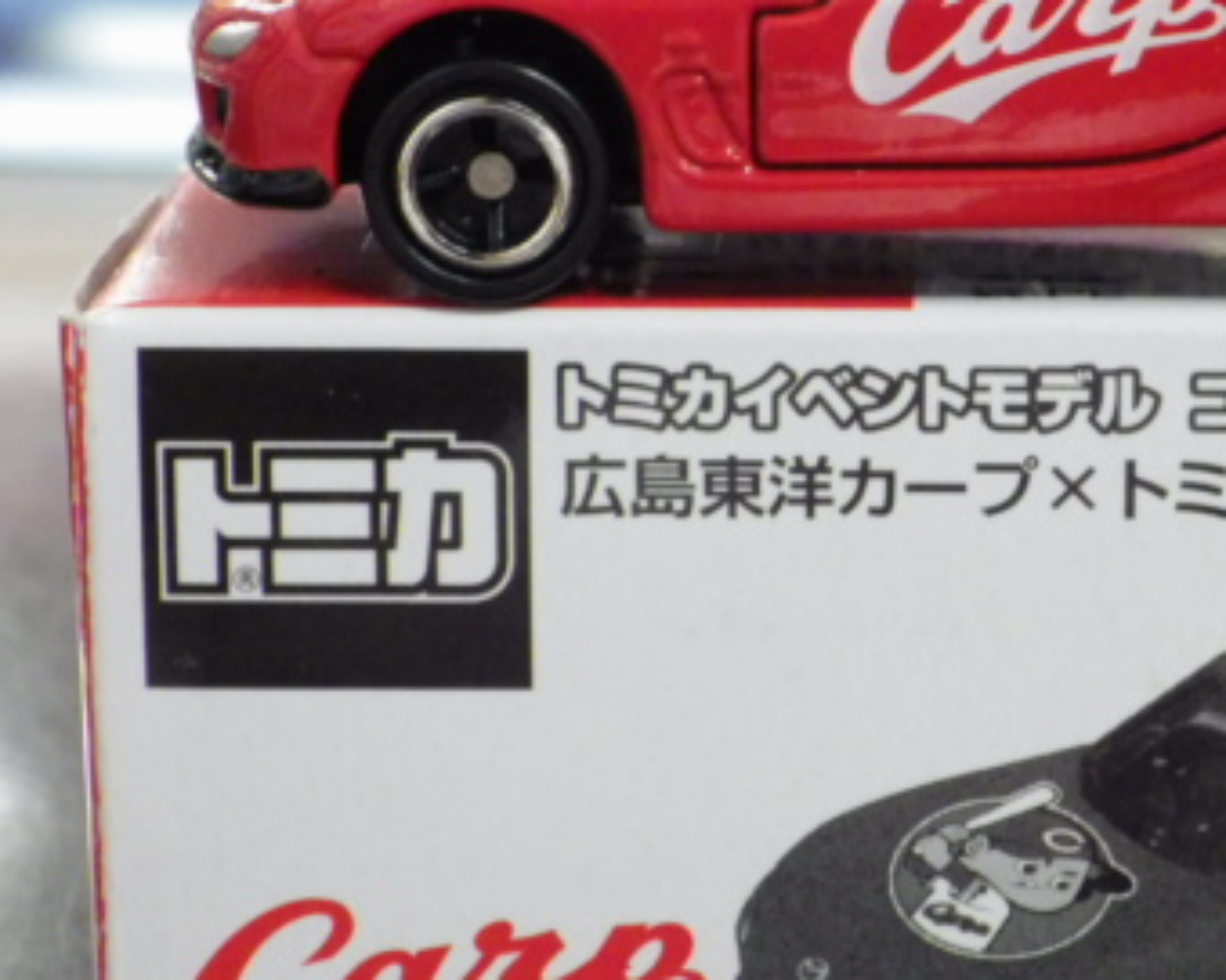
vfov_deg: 11.8
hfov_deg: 14.6
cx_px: 984
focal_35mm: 131
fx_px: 4752
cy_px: 448
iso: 800
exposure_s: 1/30
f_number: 4.2
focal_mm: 12.8
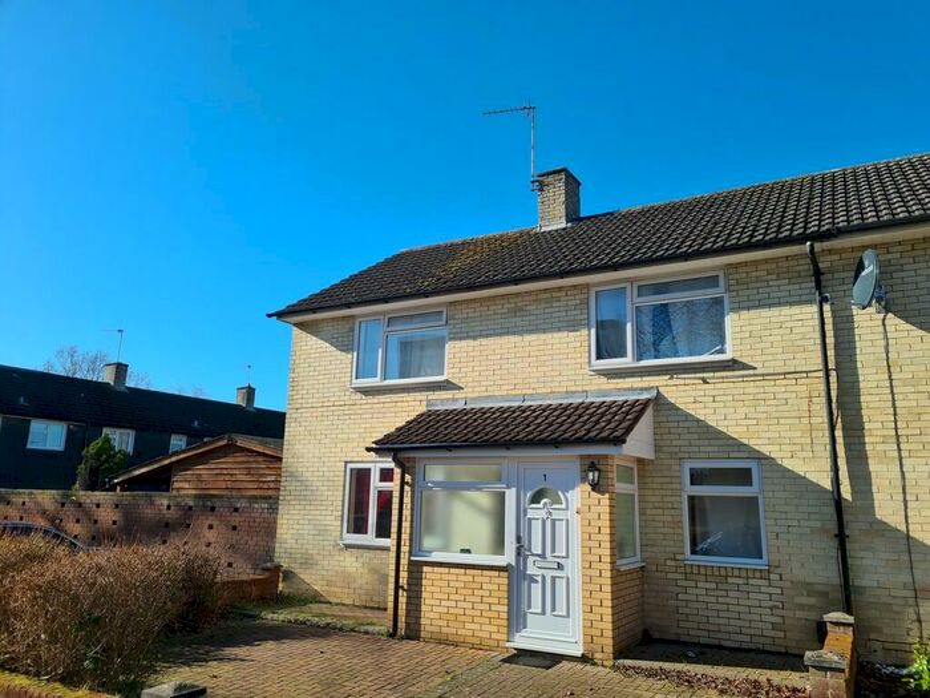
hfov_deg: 67.3
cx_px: 465
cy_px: 349
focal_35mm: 26
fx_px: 699
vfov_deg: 53.1
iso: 50
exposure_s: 1/1916
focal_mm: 5.4
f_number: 1.8
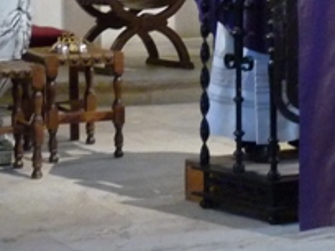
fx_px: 1577
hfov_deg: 11.6
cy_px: -16
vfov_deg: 9.0
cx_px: 502
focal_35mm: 163
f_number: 3
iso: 400
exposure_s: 1/10
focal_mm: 6.5
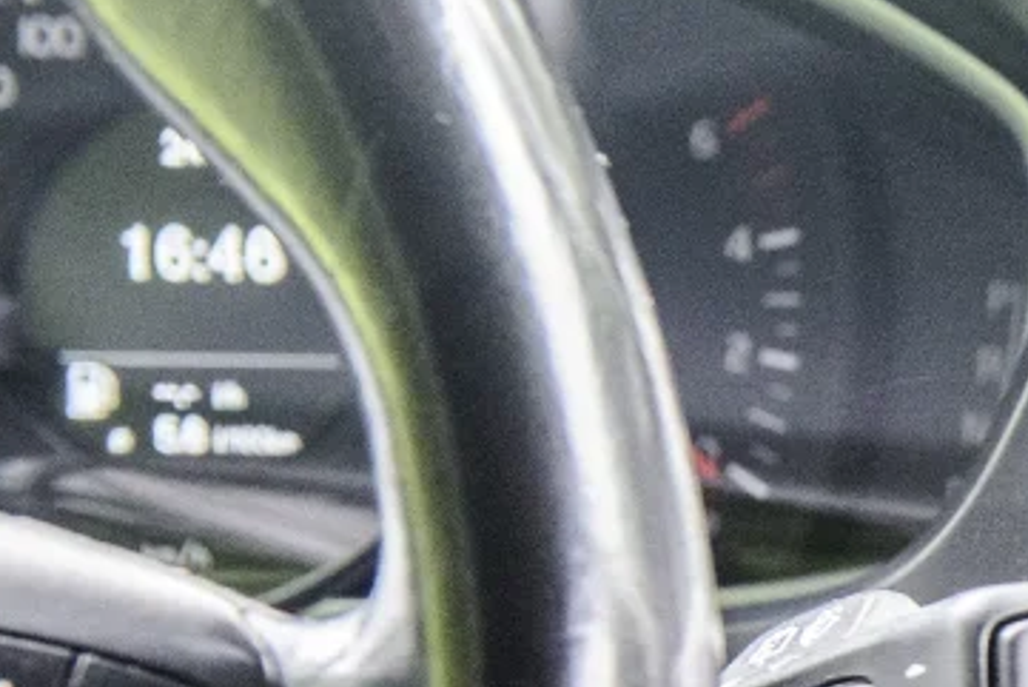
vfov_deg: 5.1
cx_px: 2708
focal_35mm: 266
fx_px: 7598
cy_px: 1374
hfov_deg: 7.1
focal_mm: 50
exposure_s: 1/60
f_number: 5
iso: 2000
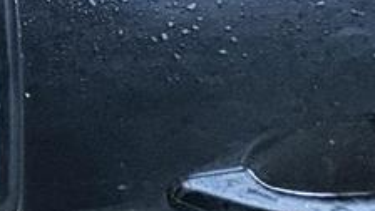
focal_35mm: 61
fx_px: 607
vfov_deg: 13.3
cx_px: -268
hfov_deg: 22.8
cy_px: -327
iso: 800
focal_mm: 2.22
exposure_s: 1/50
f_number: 2.2
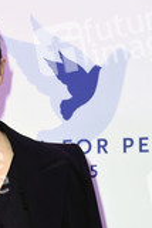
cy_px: 256
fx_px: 1340
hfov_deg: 6.5
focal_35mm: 212
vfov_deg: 9.6
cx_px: -23
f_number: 5.6
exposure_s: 1/250
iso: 640
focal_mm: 85
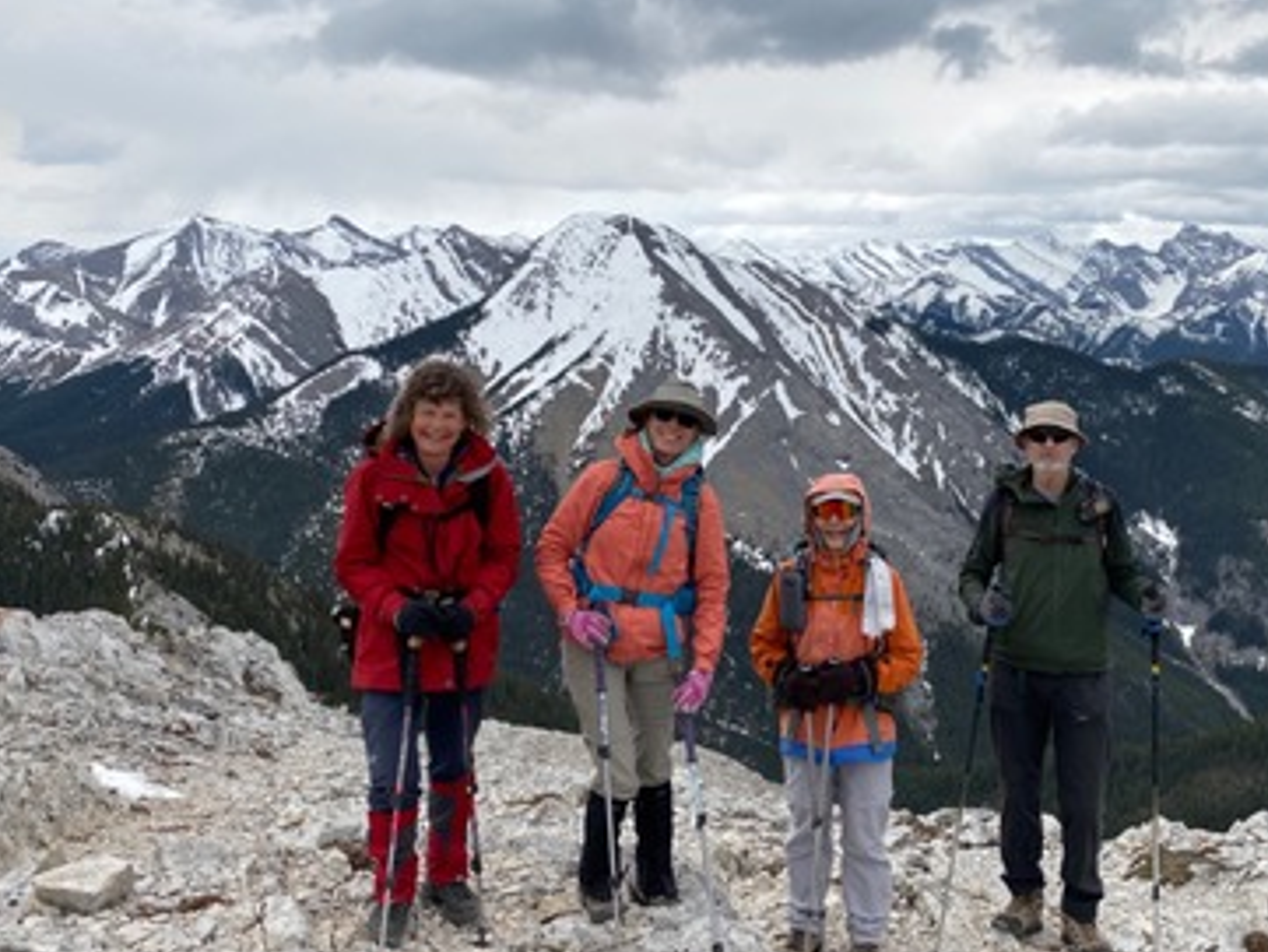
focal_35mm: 36
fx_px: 1319
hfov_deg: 50.8
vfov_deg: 39.6
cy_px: 430
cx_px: 794
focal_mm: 4.25
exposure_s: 1/3846
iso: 32
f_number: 1.8
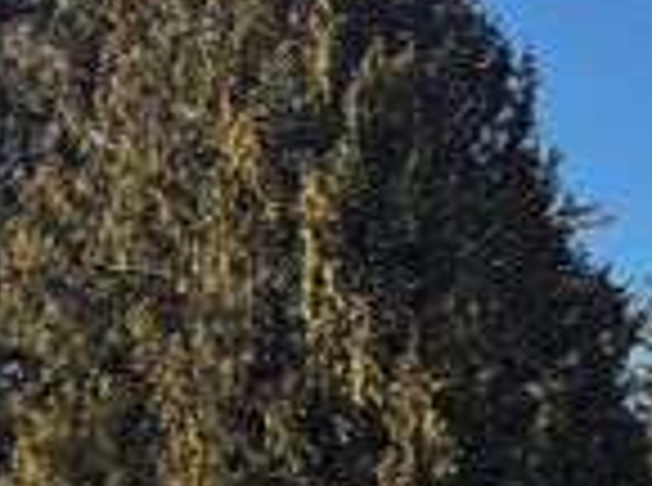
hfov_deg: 11.9
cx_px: 351
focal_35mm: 166
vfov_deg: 8.8
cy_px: 632
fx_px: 3119
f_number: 1.78
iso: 64
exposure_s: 1/1094
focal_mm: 6.76
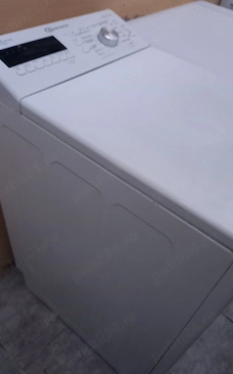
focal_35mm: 29
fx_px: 295
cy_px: 189
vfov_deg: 64.7
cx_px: 125
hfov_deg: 43.0
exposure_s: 1/20
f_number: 2
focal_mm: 4.6
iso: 500
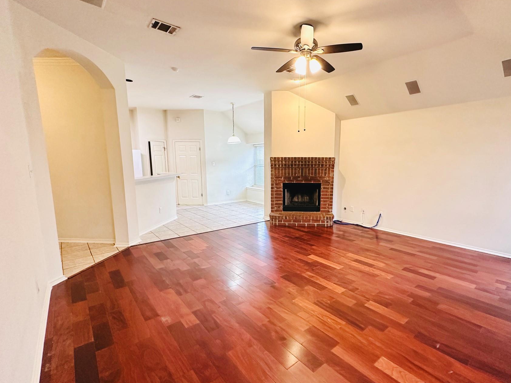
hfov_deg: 90.6
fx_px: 251
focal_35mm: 17
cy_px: 200
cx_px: 286
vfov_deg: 74.7
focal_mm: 2.22
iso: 320
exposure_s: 1/60
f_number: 2.2
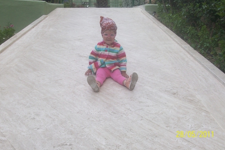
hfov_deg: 44.5
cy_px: 69
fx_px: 275
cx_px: 113
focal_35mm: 44
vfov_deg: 30.5
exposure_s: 1/332
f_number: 3.2
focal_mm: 7.1
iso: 64
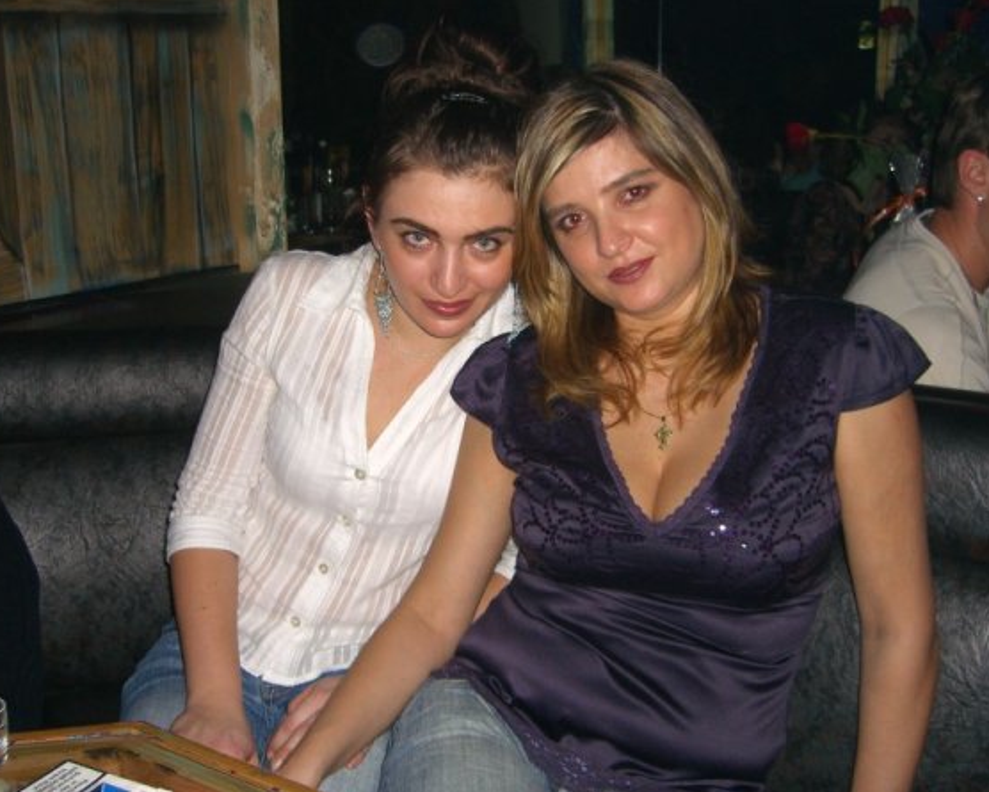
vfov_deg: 37.3
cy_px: 395
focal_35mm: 40
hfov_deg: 45.8
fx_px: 1171
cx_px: 480
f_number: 2.8
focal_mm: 7.9
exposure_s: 1/60
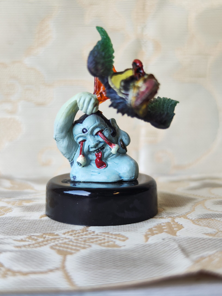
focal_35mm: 23
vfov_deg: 73.9
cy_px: 148
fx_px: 197
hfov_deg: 58.9
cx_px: 111
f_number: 1.69
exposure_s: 1/100
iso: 224
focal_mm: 7.01
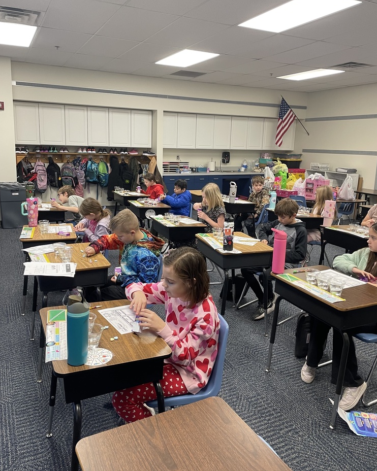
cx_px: 187
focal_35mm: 28
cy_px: 216
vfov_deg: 62.1
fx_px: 391
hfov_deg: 51.5
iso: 100
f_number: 1.6
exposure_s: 1/60
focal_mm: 4.2
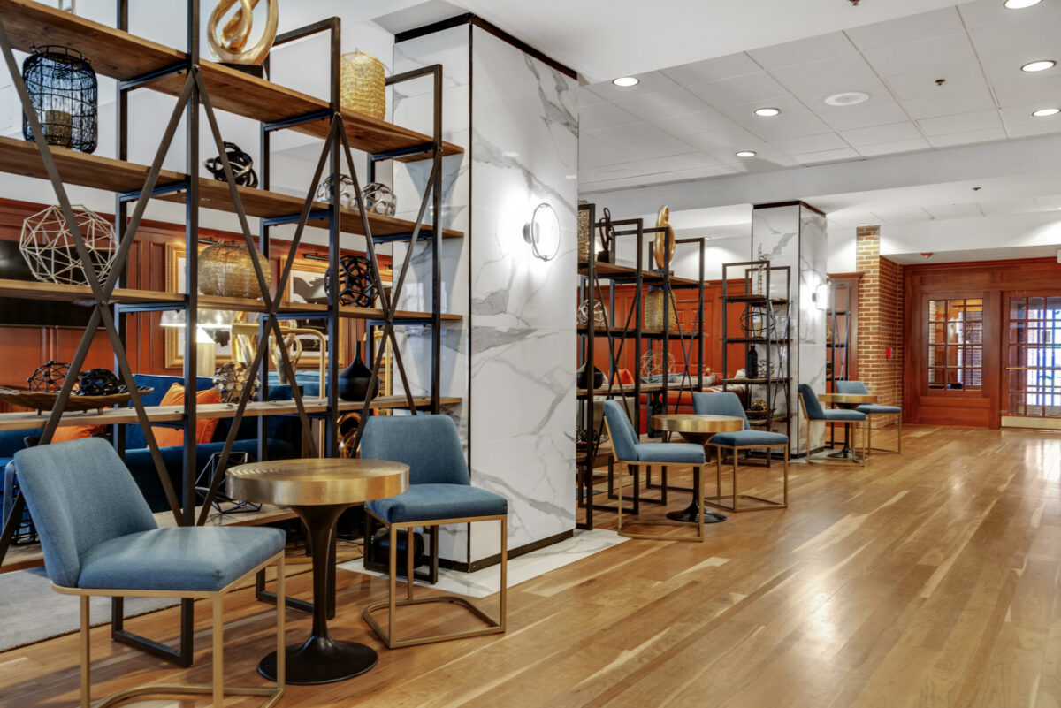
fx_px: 855
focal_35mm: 29
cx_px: 530
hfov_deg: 63.6
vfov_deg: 45.0
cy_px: 354
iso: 100
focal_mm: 29
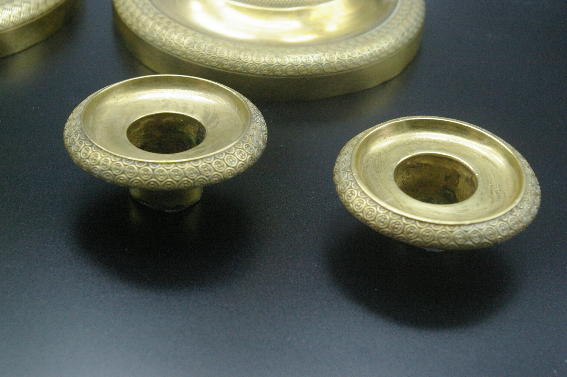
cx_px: 284
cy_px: 188
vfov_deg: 34.1
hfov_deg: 49.6
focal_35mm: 39
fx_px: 614
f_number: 5.6
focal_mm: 26
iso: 1600
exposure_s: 1/90
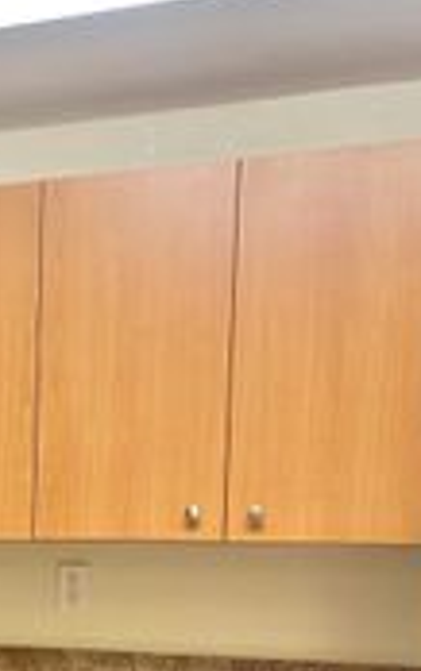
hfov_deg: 14.4
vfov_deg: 24.9
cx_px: -363
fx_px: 1448
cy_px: 673
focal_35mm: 79
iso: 160
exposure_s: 1/60
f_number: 1.8
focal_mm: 4.25
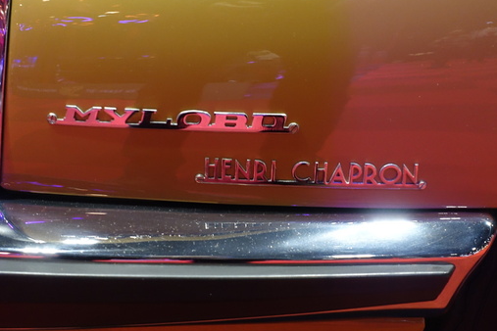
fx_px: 980
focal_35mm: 71
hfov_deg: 28.4
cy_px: 142
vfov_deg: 19.2
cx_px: 271
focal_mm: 22
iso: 800
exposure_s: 1/40
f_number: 2.8
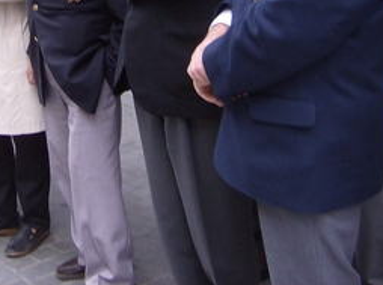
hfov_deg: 22.8
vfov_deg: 16.6
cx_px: 80
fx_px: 938
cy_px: -51
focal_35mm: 85
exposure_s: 1/187
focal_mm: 6
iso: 100
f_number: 2.8
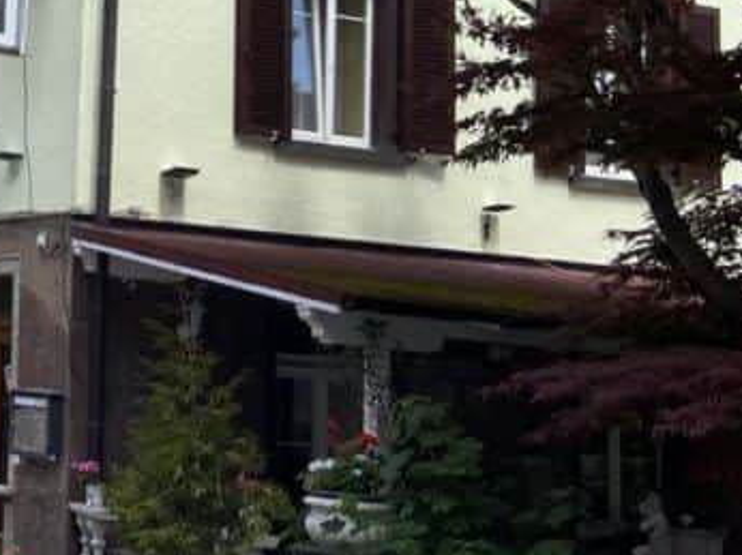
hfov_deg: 22.2
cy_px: 129
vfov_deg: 19.0
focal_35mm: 77
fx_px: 1649
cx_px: -272
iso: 32
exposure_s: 1/1522
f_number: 1.8
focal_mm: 4.25
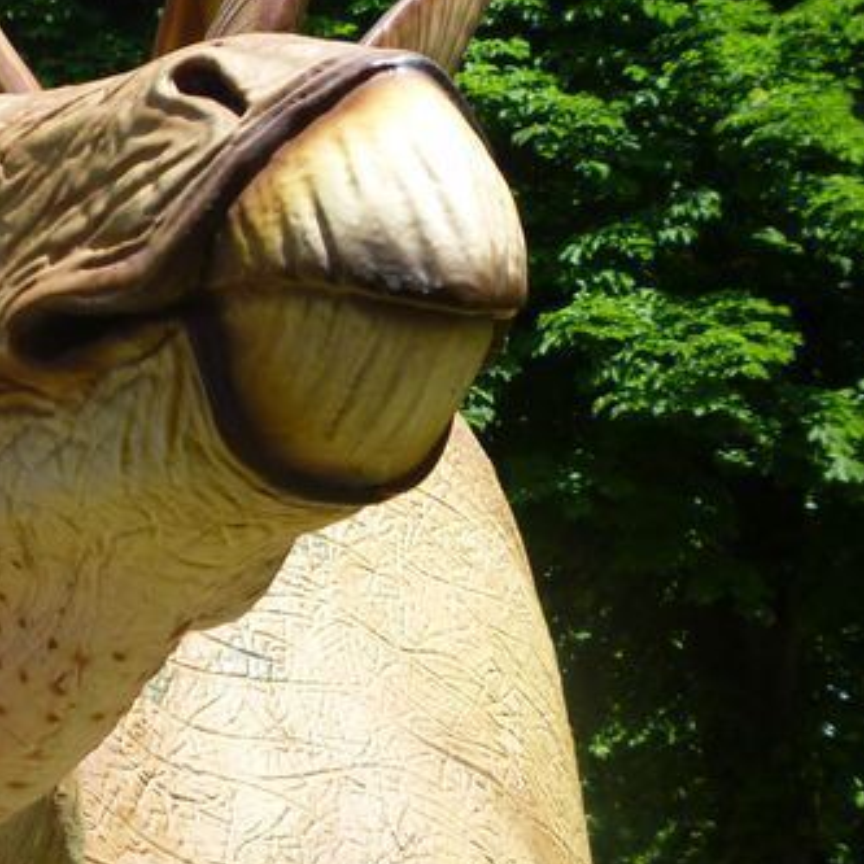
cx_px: 169
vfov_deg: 22.3
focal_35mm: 77
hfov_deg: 22.2
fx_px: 2174
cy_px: 605
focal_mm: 5.2
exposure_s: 1/320
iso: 80
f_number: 3.3
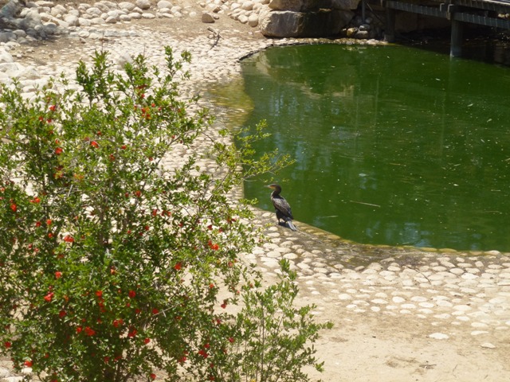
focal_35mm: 89
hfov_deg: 22.0
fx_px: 1311
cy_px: 191
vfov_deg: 16.6
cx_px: 255
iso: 100
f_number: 4.9
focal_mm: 16
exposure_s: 1/640
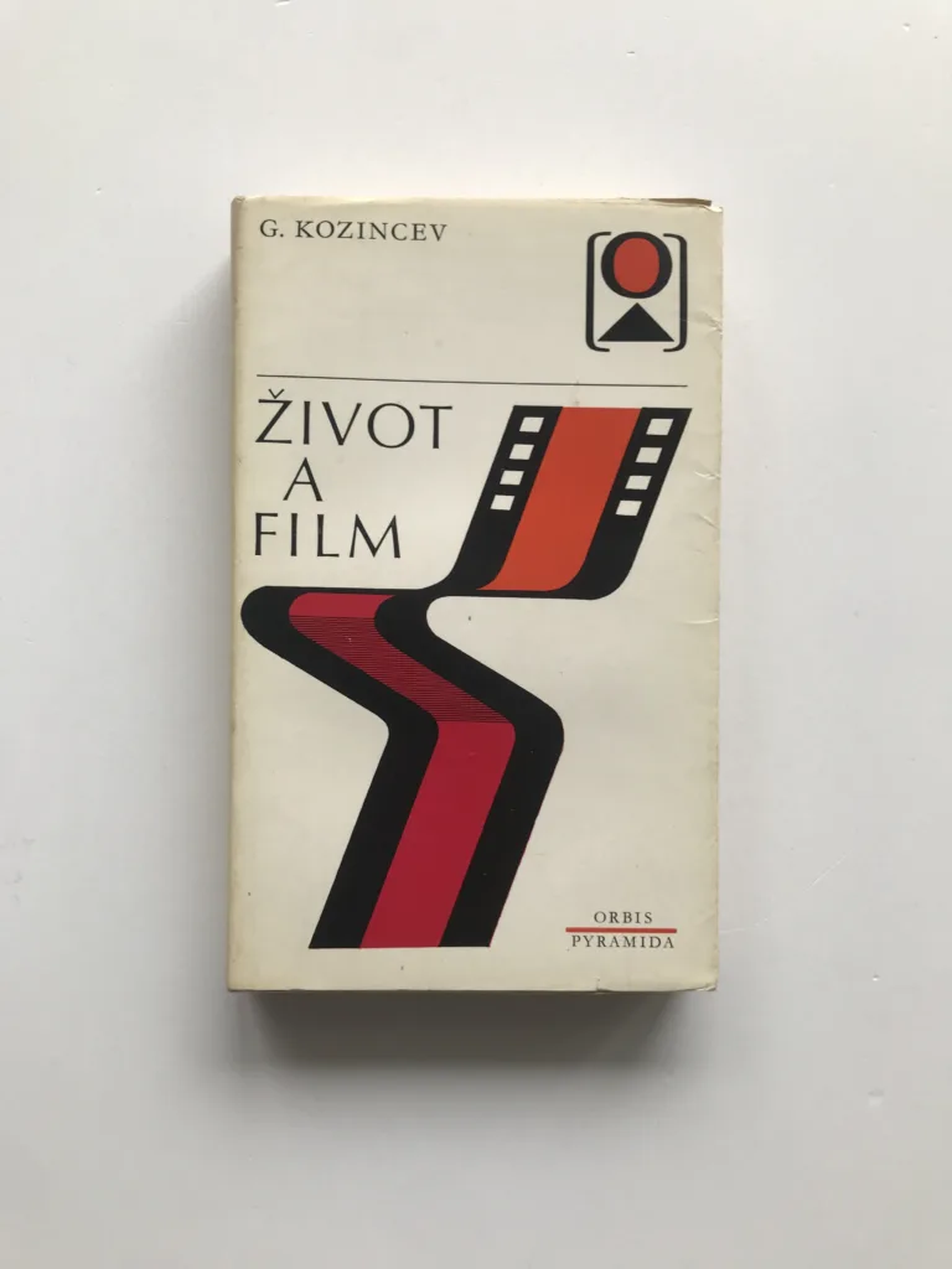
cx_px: 476
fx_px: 1027
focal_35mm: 28
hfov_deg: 49.7
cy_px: 634
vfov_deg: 63.4
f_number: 1.8
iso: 20
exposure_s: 1/50
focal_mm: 3.99
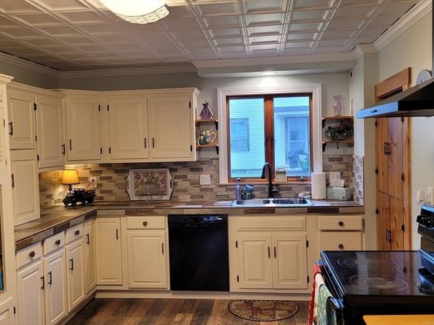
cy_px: 162
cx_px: 217
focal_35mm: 26
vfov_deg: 53.0
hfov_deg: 67.3
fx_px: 326
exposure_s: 1/120
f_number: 1.8
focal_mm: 5.4
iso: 200
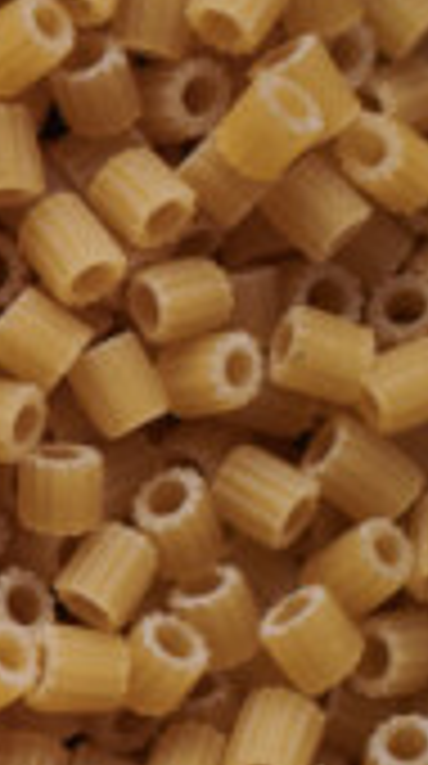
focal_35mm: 247
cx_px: -1370
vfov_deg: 8.7
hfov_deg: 4.4
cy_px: 634
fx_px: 5008
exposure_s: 1/100
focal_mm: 50
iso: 160
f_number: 8
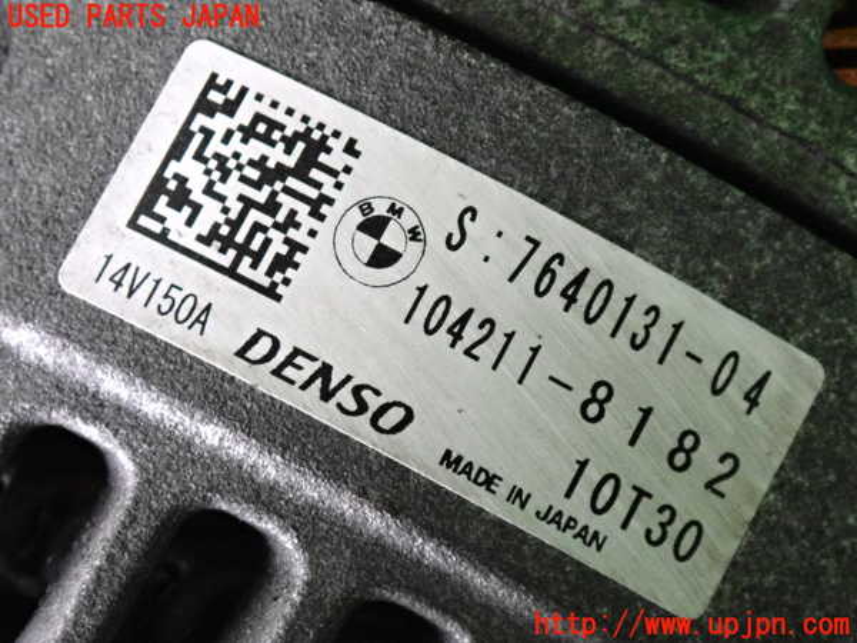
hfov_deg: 19.6
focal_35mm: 100
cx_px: 428
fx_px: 2476
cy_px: 322
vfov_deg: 14.8
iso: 3200
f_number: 4.9
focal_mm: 18
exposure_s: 1/125
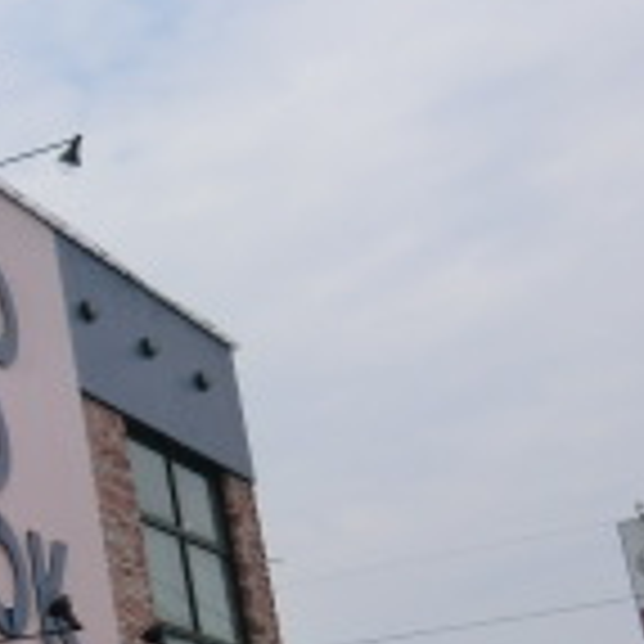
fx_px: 2000
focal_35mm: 95
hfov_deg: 14.8
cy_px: 473
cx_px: -667
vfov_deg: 18.2
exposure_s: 1/250
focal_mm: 4.3
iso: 80
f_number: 7.5
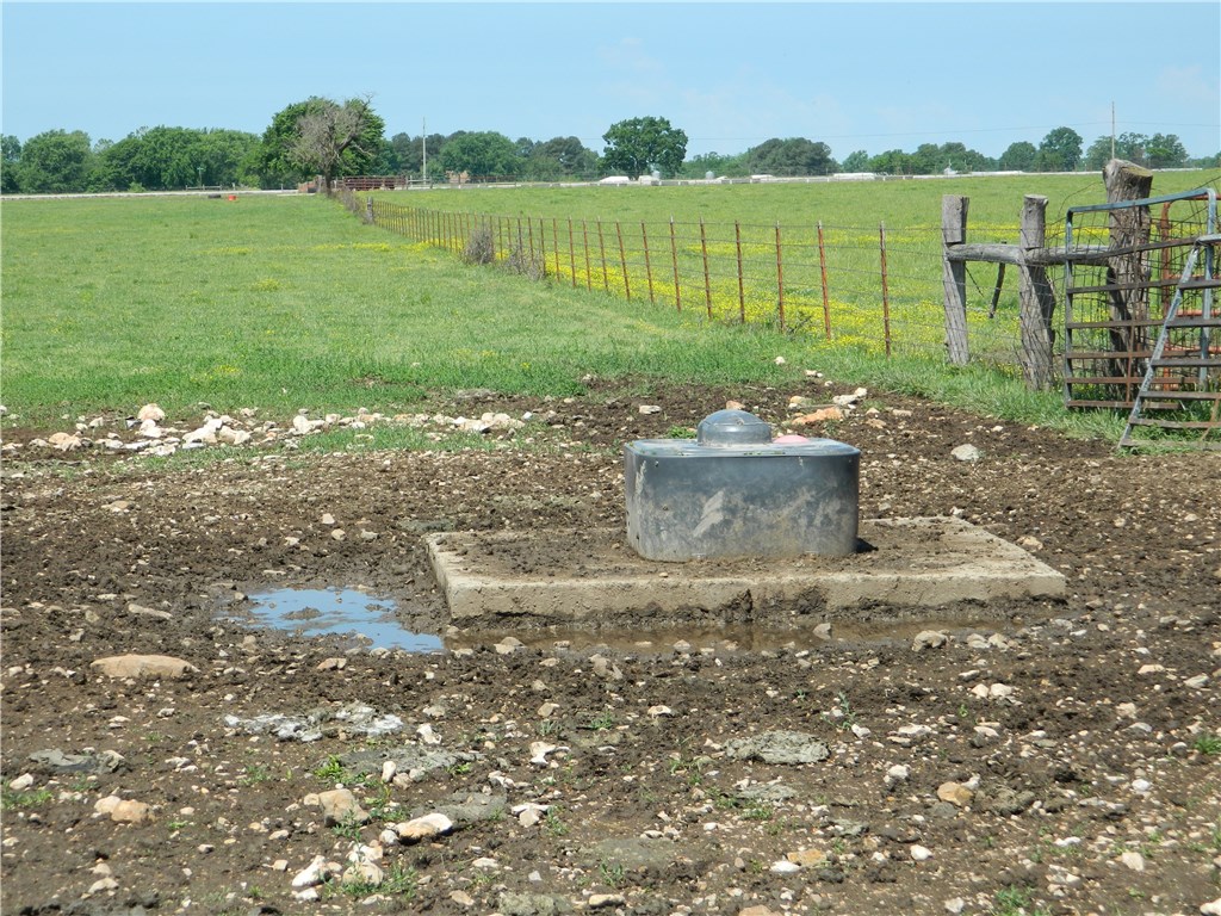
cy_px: 458
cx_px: 610
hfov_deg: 19.1
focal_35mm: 103
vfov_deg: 14.4
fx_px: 3633
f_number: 4.5
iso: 80
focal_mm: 18.6
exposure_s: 1/400
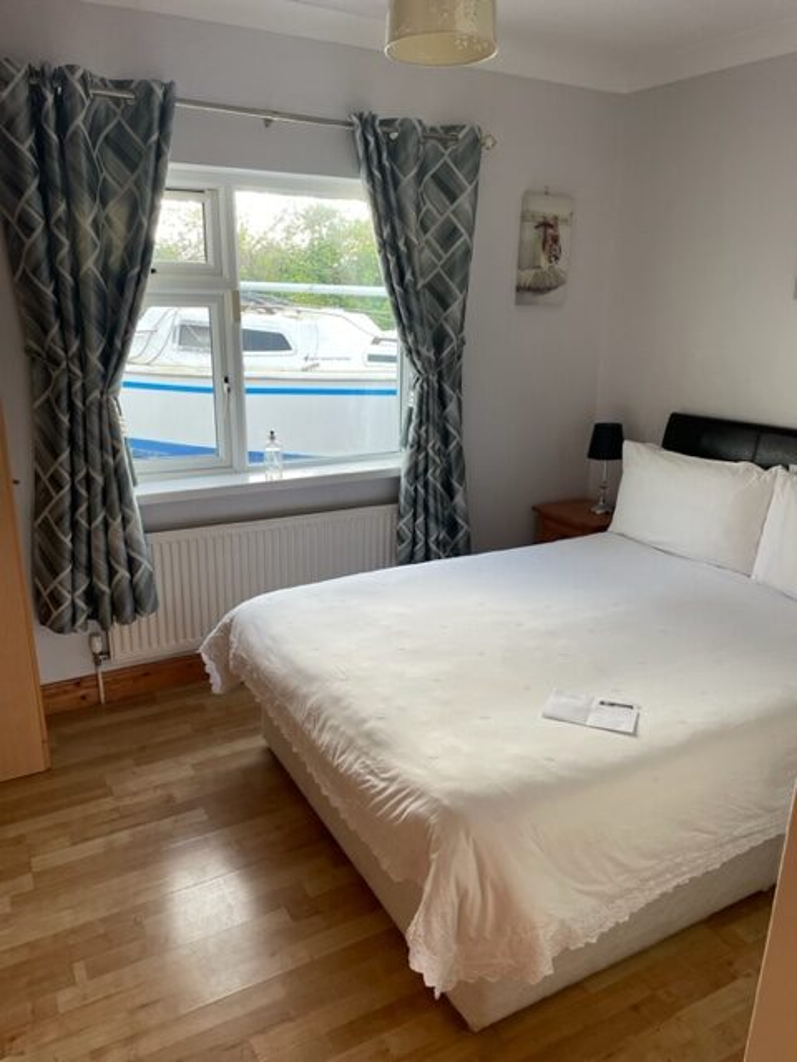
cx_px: 398
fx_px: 798
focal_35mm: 26
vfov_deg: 67.3
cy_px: 531
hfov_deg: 53.1
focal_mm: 4.2
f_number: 1.6
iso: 100
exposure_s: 1/121
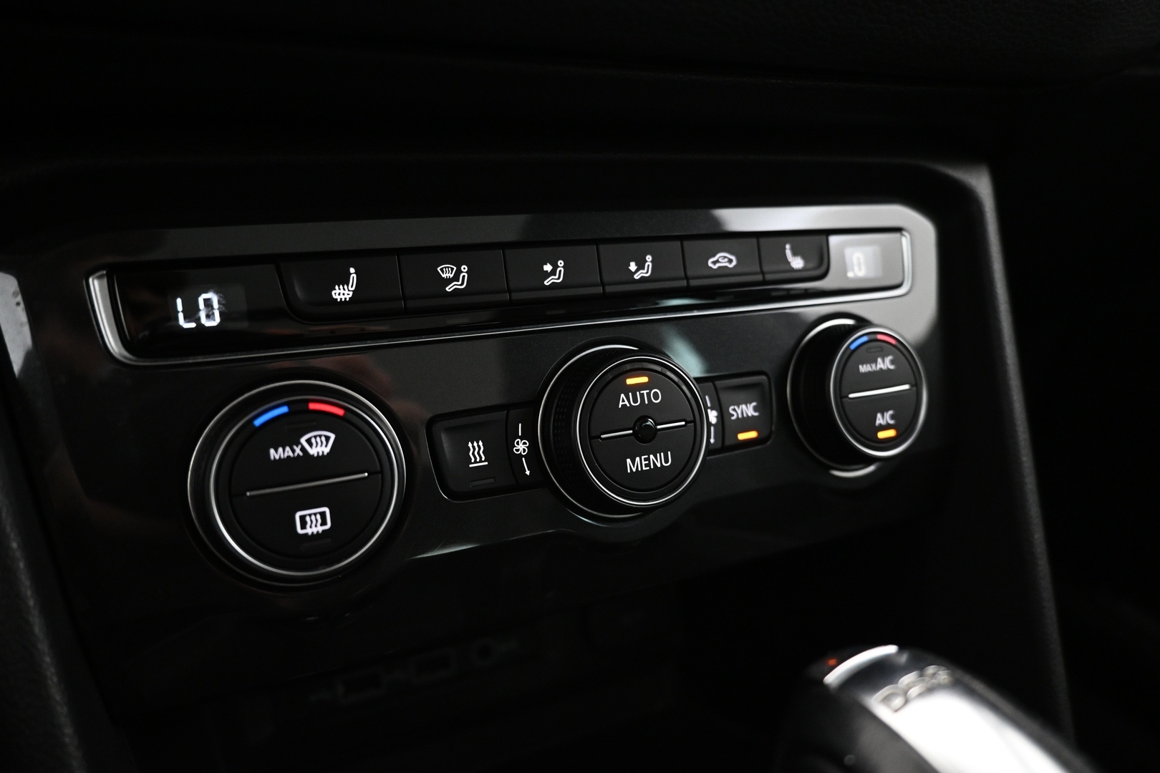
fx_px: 773
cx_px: 580
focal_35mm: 24
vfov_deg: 53.1
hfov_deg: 73.7
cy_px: 386
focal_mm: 16
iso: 1600
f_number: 3.5
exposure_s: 1/13
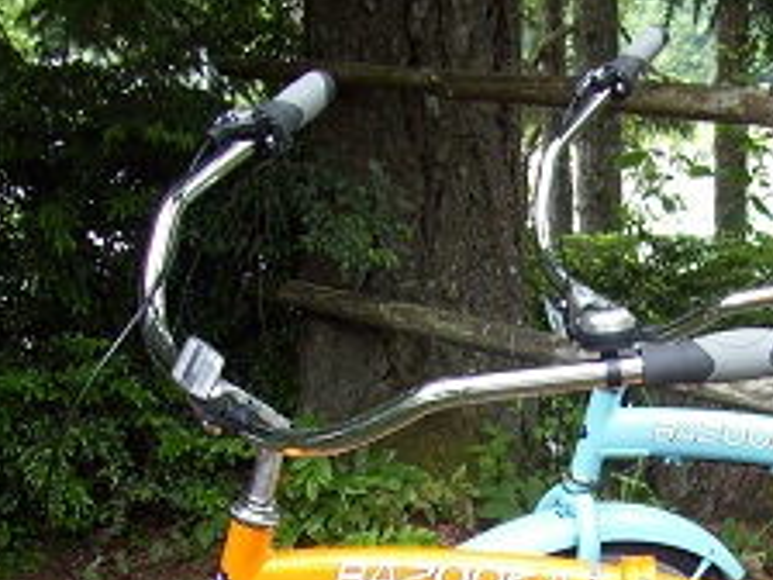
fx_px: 2032
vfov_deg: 15.7
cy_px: 659
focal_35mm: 91
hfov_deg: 21.1
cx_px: 687
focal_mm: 5.7
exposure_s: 1/80
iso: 80
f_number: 2.9
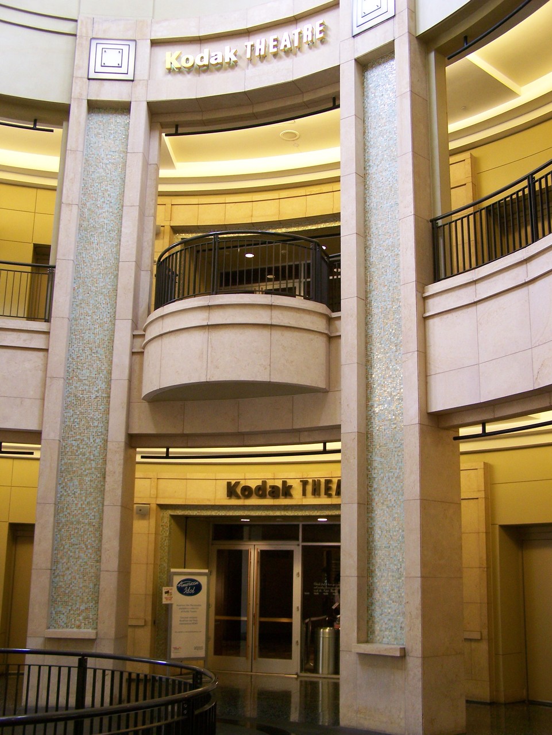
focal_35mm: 38
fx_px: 807
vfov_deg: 49.0
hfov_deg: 37.7
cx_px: 276
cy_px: 368
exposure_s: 1/25
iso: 160
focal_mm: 6.3
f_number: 2.8
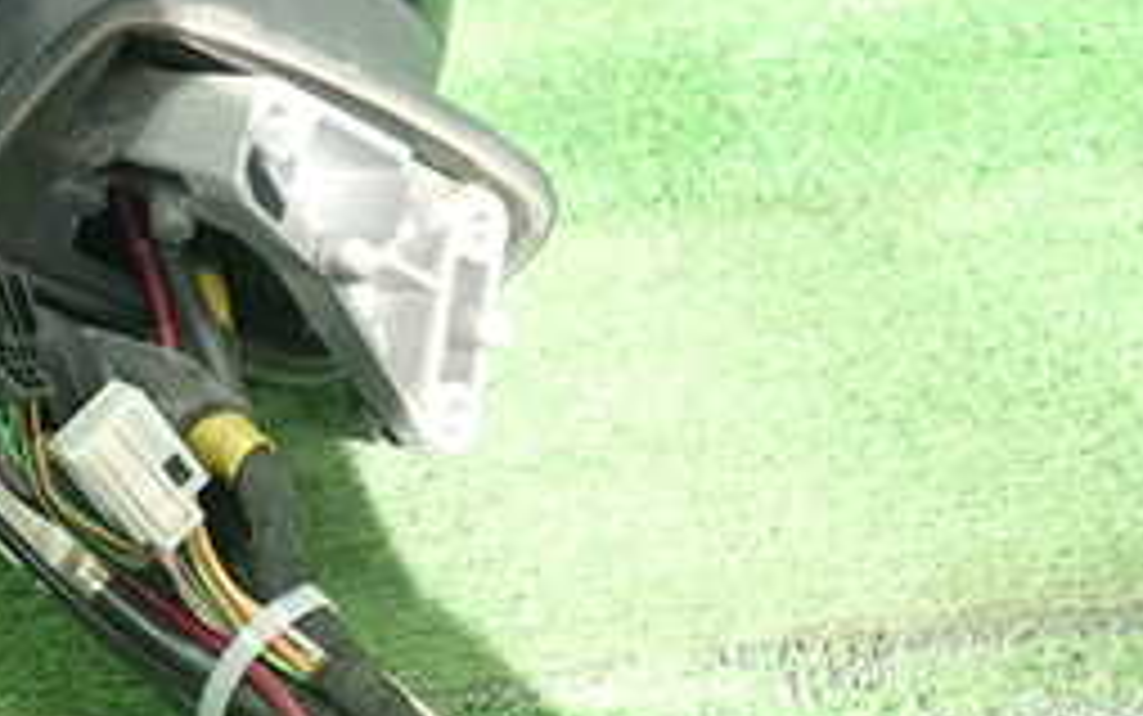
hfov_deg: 25.8
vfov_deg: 17.3
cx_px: -54
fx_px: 2337
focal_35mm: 75
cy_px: 207
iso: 200
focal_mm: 5.5
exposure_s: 1/125
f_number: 2.3
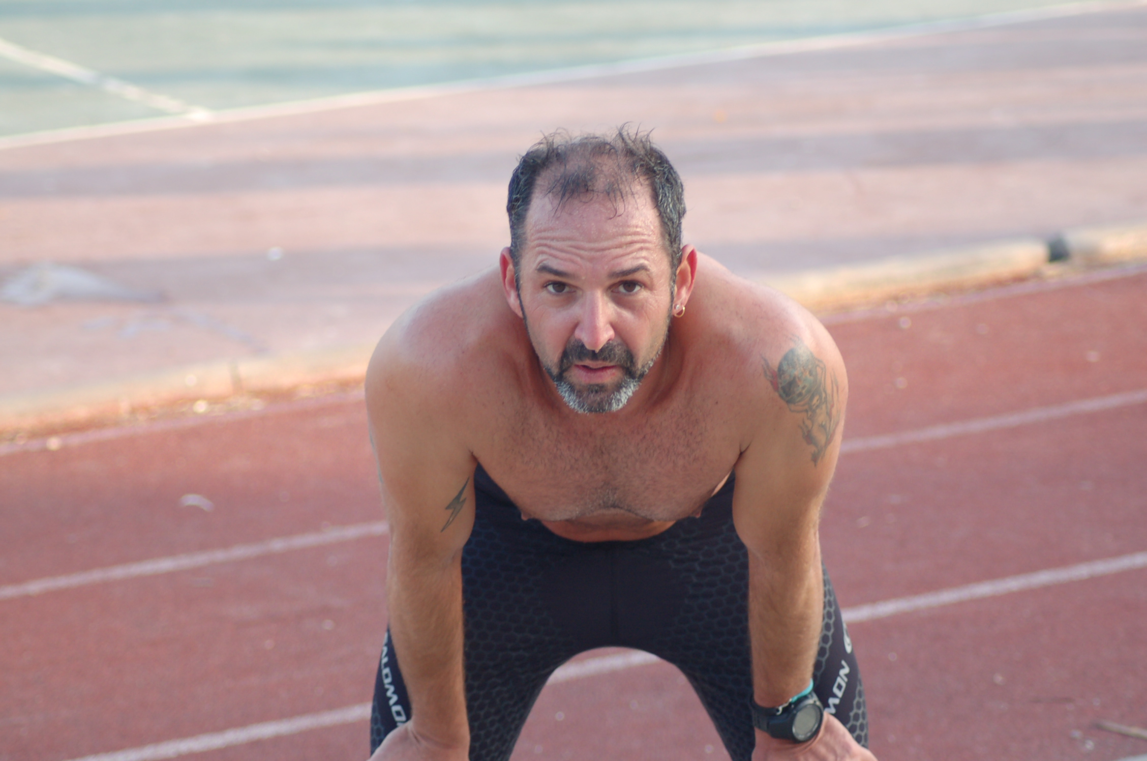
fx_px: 4294
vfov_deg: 10.1
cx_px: 574
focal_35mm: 135
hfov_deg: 15.2
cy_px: 380
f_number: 4
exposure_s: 1/250
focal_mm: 90
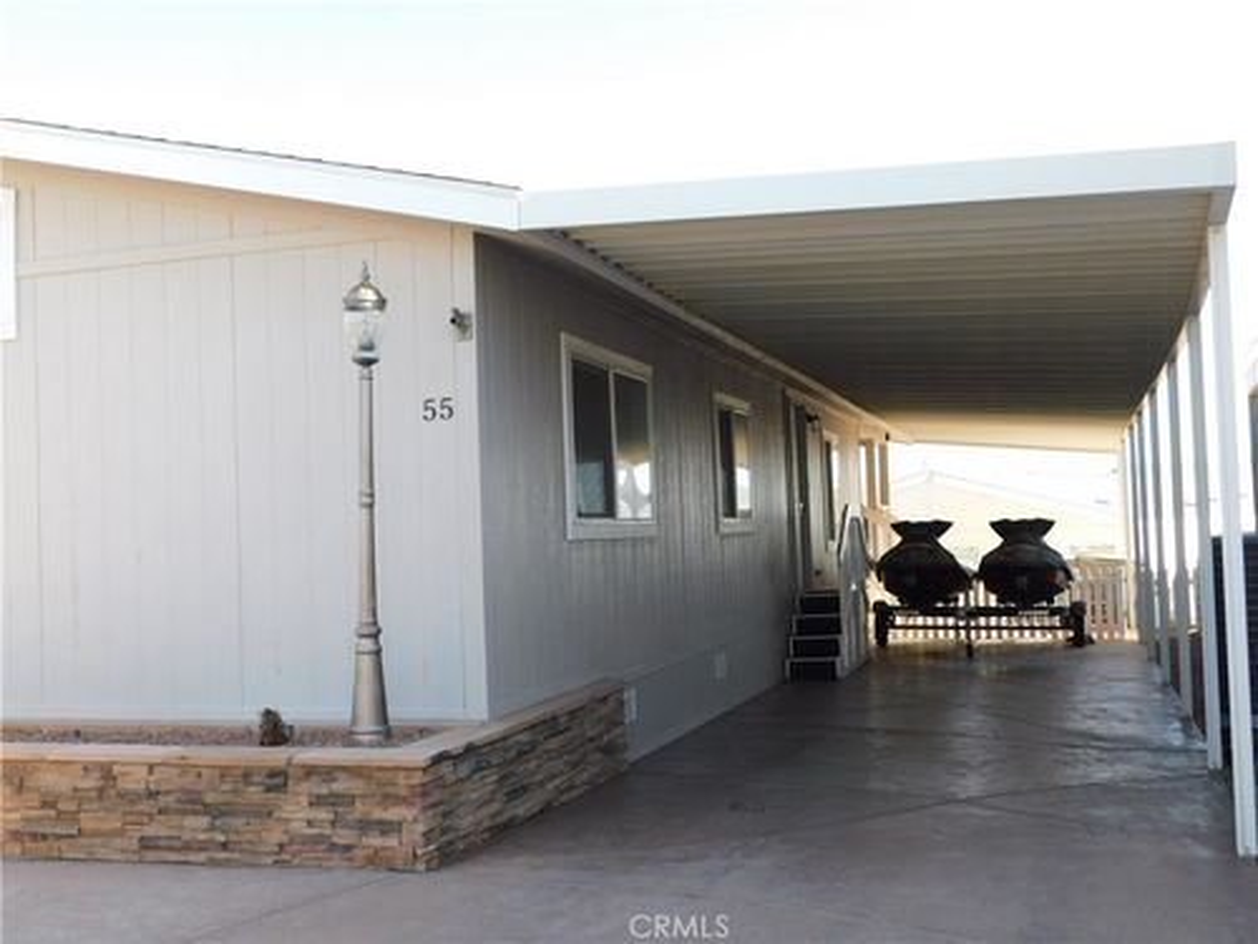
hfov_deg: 51.4
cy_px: 472
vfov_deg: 39.7
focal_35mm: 36
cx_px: 629
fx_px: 1308
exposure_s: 1/200
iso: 125
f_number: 3.5
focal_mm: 6.3
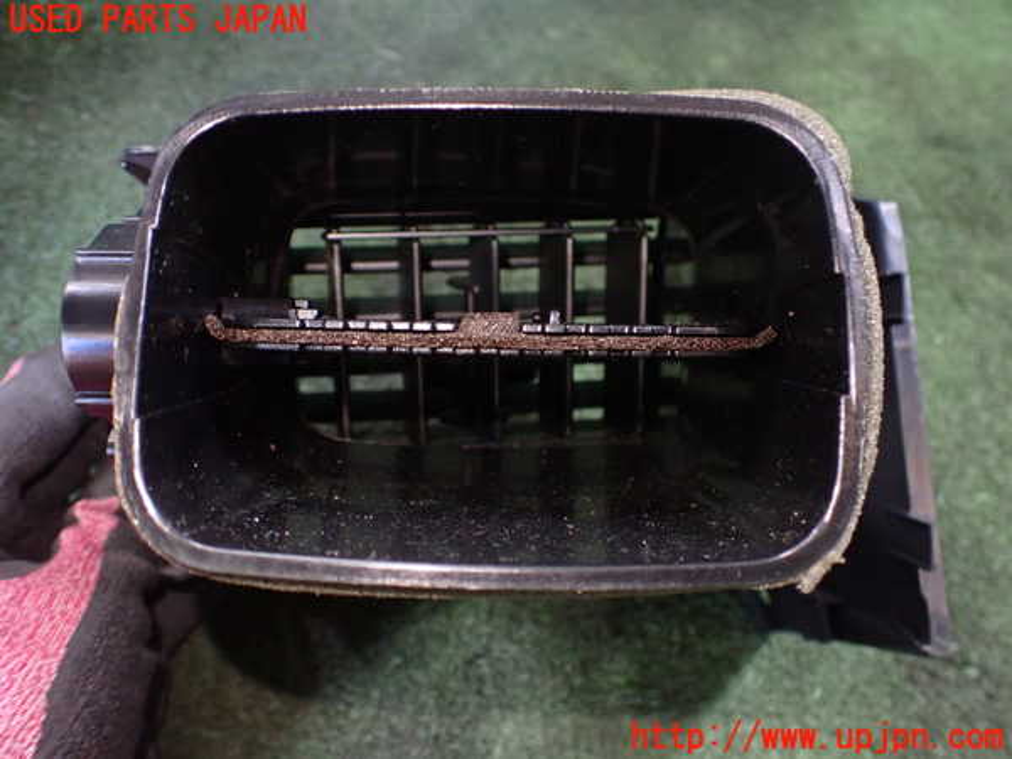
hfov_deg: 60.0
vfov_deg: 46.8
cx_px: 506
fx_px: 877
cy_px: 380
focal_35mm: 30
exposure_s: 1/60
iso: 800
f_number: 2.3
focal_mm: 5.4
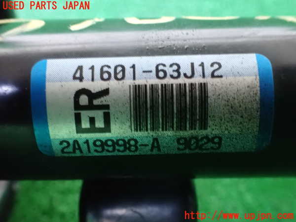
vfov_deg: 46.8
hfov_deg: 60.0
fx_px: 257
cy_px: 111
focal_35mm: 30
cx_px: 148
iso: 1600
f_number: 2.3
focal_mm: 5.4
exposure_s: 1/8
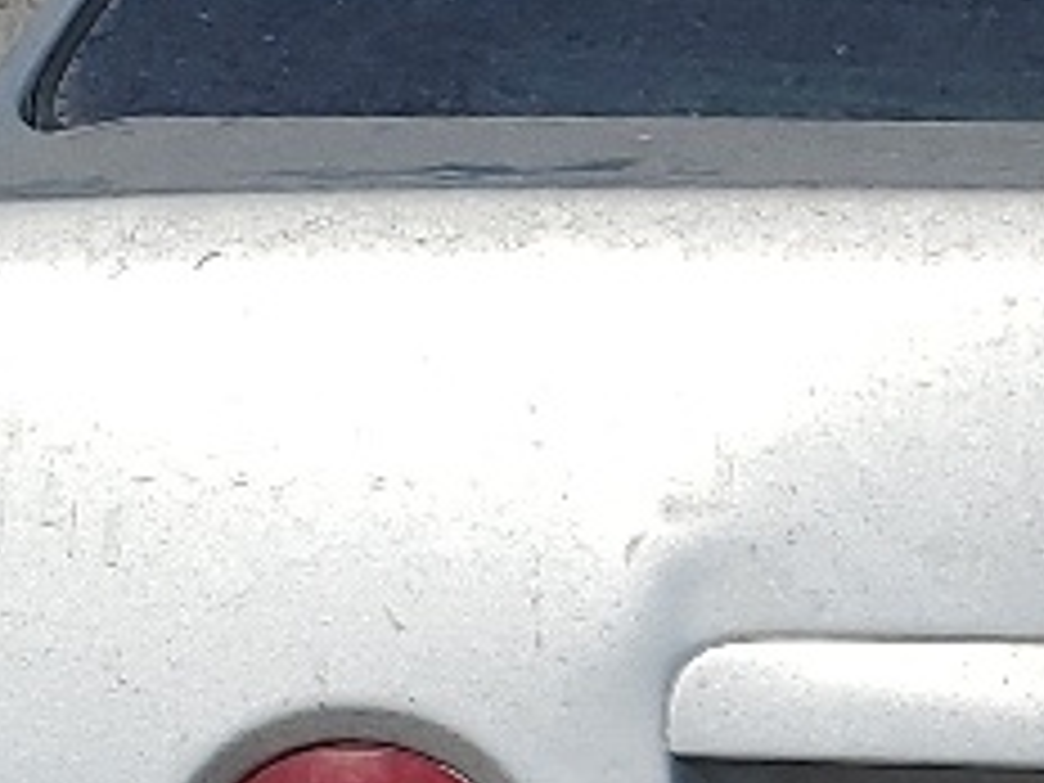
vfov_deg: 8.1
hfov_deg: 10.6
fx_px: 5399
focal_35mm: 179
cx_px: 1683
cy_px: 1220
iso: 51
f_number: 1.5
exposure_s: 1/10000
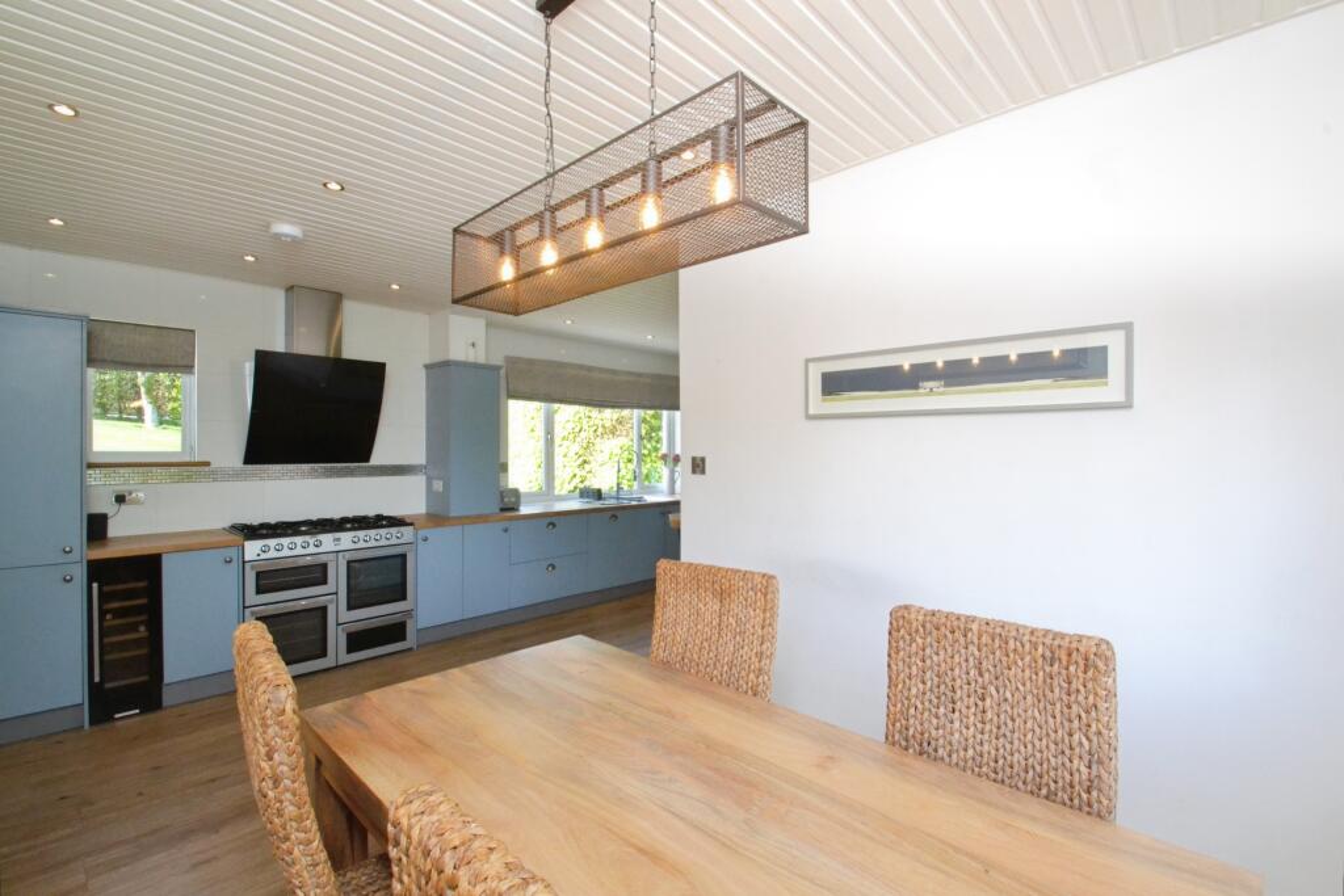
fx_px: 560
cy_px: 448
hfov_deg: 100.4
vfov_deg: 77.3
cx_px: 672
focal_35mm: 15
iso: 2800
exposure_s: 1/125
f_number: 13
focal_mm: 10
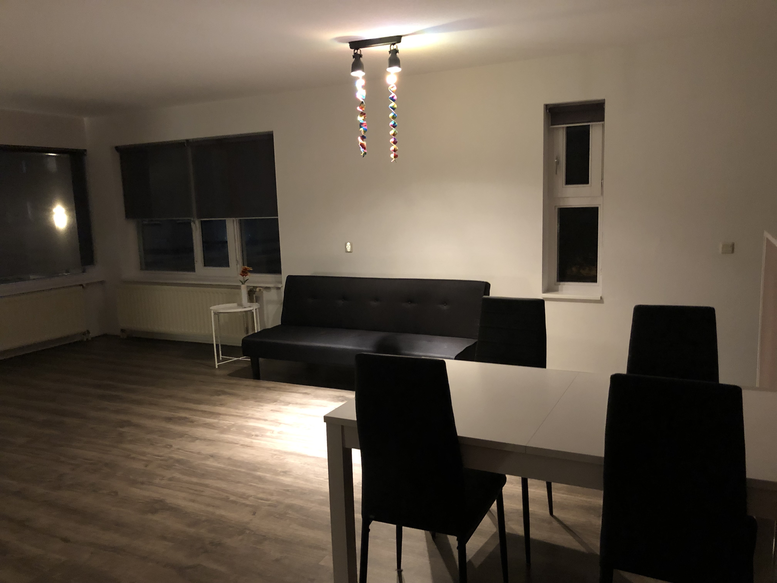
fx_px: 628
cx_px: 388
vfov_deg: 49.7
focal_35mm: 28
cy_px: 292
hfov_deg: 63.4
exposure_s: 1/4
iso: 125
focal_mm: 4
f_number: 1.8
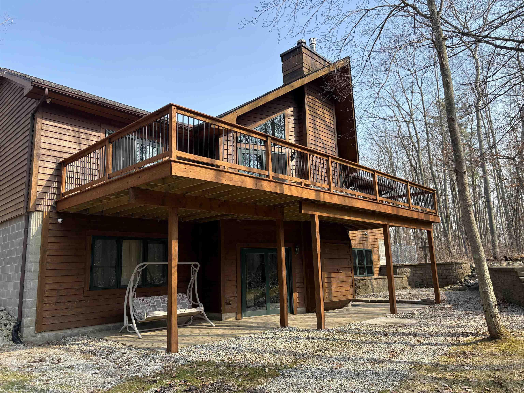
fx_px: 394
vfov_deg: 53.1
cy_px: 196
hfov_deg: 67.3
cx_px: 262
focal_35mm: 26
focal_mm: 5.96
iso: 50
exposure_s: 1/973
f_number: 1.6
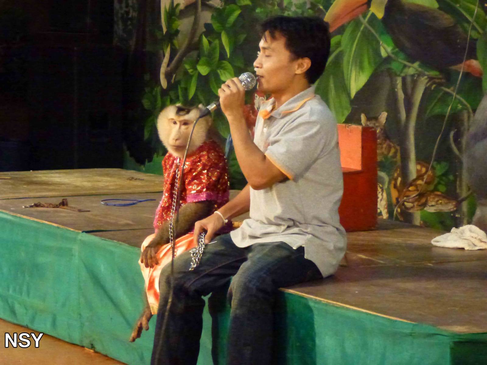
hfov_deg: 13.9
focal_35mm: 142
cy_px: 182
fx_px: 1998
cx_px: 244
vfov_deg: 10.4
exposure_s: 1/25
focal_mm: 25.5
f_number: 5.3
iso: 1600
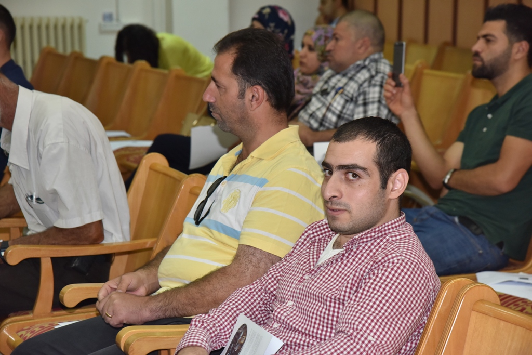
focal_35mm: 105
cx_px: 266
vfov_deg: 13.0
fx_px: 1552
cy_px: 178
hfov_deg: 19.5
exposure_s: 1/250
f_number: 7.1
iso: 1600
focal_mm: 105
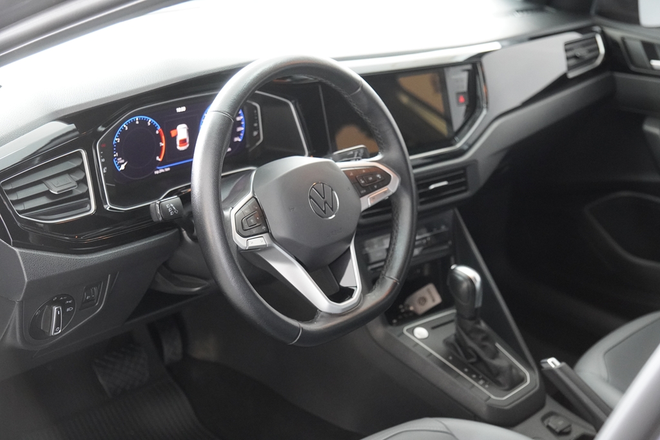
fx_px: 1018
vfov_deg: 24.4
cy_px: 220
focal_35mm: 56
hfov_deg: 35.9
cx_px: 330
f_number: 2.8
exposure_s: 1/160
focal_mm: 37
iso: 3200
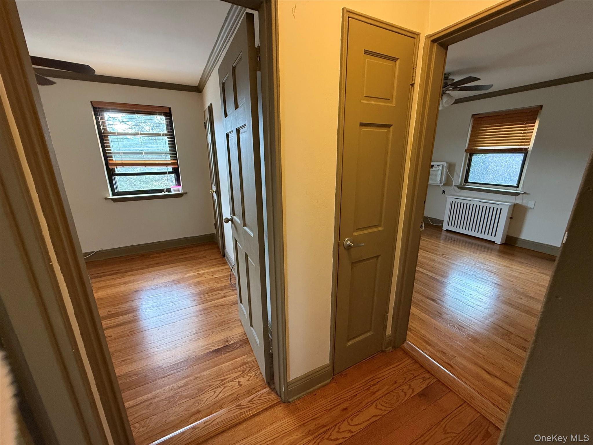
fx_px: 240
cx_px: 296
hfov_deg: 102.1
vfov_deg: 85.7
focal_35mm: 14
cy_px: 222
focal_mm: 2.22
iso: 500
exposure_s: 1/60
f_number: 2.2
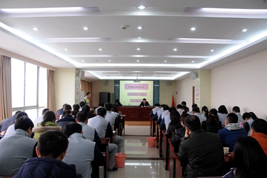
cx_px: 134
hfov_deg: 67.5
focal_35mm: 27
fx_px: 200
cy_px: 89
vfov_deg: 47.8
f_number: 5.6
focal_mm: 18
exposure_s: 1/13
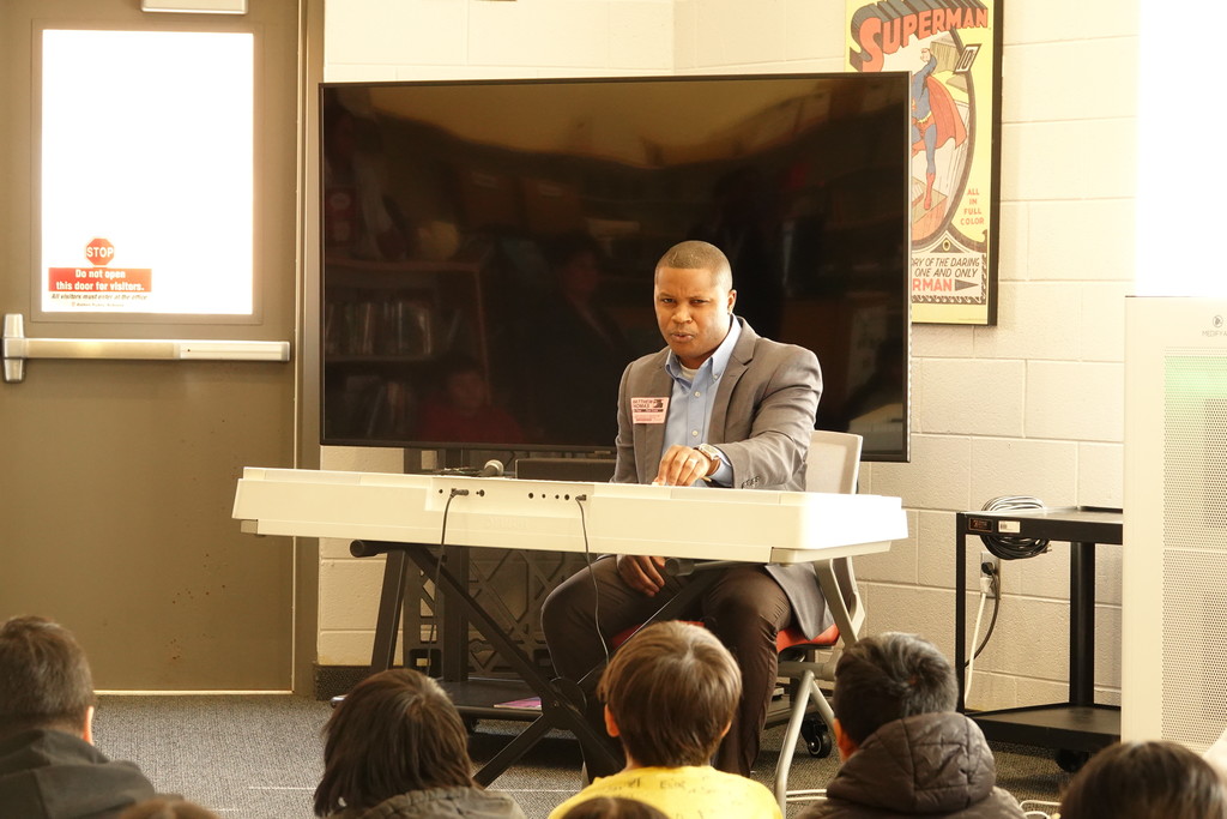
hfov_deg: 19.1
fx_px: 3647
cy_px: 410
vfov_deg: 12.8
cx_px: 614
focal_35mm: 107
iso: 800
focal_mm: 39.42
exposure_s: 1/30
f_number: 4
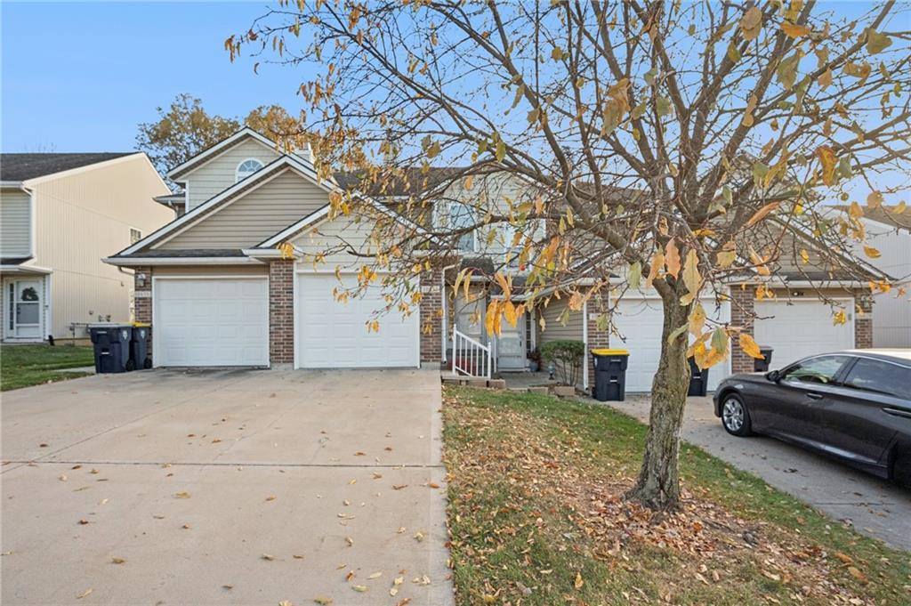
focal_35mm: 18
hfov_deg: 88.5
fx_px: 468
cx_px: 456
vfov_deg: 65.9
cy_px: 303
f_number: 6.3
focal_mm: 18.5
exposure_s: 1/640
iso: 640
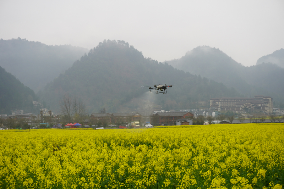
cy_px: 94
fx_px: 485
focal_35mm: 62
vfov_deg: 22.1
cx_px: 142
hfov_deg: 32.6
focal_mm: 41
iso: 100
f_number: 5.6
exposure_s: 1/80
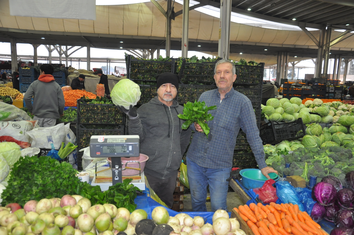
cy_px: 118
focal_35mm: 32
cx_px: 177
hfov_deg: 59.6
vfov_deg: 41.6
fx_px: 309
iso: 800
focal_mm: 21
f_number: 3.8
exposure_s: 1/60
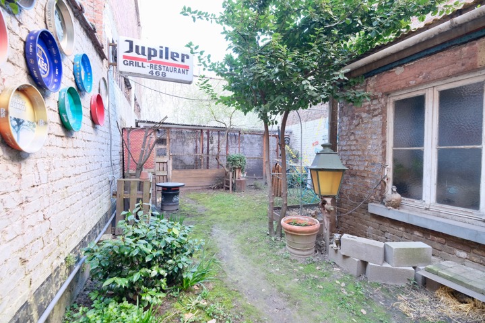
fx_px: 229
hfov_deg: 93.3
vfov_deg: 70.4
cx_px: 242
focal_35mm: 17
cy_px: 162
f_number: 4
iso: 320
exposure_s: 1/30
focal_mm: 11
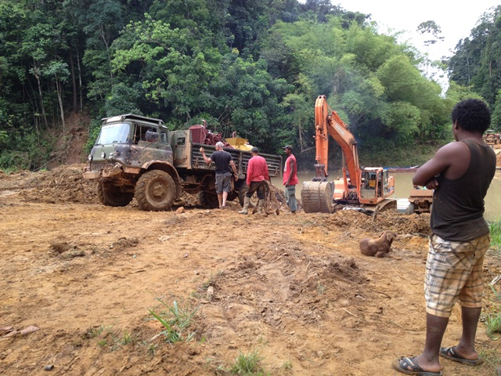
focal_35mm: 35
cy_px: 188
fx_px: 507
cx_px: 250
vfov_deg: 40.7
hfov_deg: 52.6
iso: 64
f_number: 2.4
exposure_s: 1/120
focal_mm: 4.28
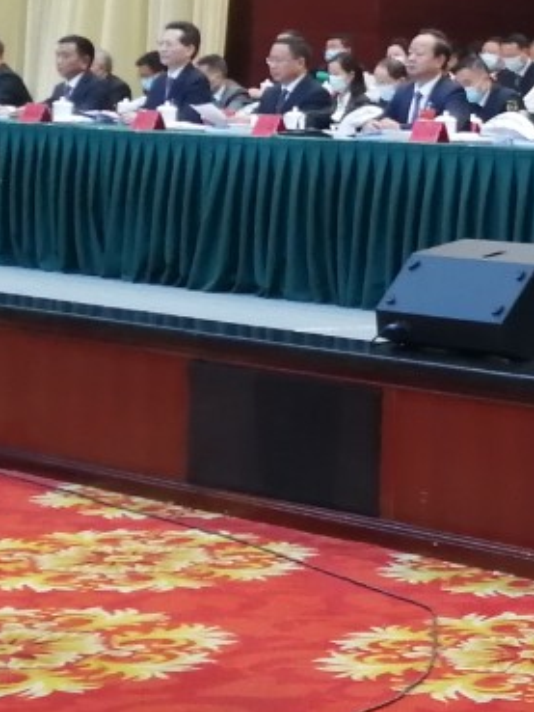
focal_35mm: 117
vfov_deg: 16.8
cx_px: 1091
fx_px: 2405
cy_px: 222
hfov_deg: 11.4
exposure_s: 1/33.3
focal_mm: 3.88
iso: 125
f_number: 1.8
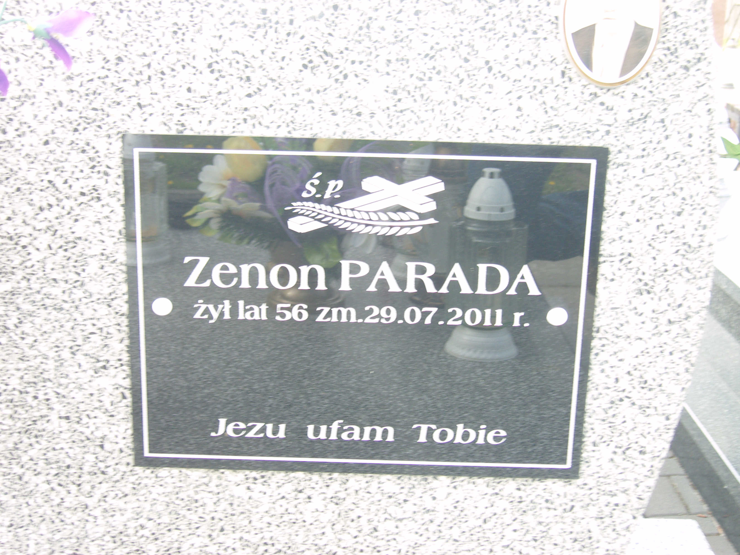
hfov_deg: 36.2
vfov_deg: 27.5
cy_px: 278
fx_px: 1133
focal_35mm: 53
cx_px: 370
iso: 100
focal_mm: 11.5
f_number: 3.5
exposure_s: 1/50
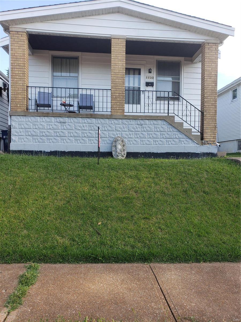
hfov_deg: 53.1
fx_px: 241
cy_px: 161
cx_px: 120
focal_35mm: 26
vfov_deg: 67.3
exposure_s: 1/139
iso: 50
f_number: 2.4
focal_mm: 4.3
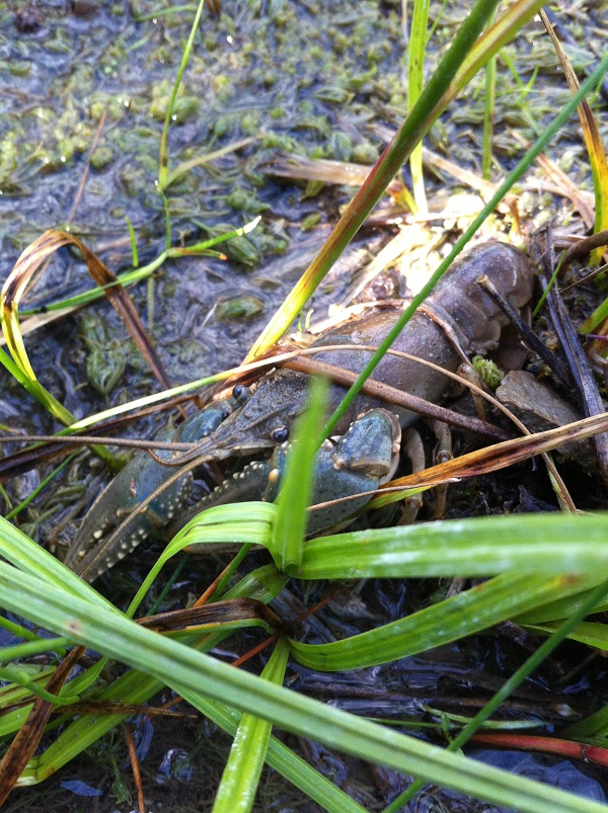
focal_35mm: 35
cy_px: 406
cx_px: 304
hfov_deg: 40.6
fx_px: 822
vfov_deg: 52.7
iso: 125
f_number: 2.8
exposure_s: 1/120
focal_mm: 3.85
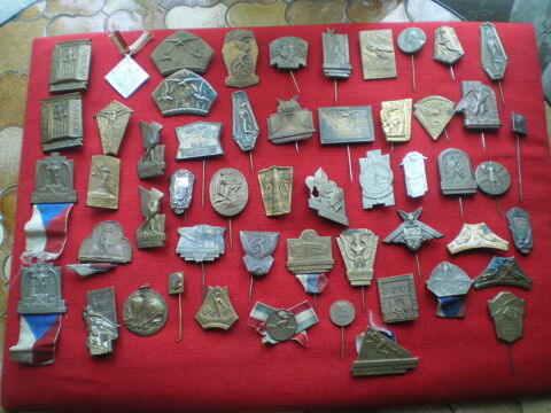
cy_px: 206
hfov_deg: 49.0
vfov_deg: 37.7
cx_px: 276
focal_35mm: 38
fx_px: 605
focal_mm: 6.3
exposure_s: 1/50
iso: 250
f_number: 3.1
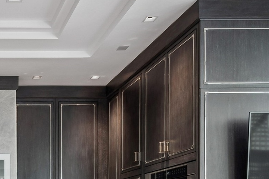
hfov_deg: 31.3
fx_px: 398
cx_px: -55
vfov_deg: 22.9
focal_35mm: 53
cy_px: 223
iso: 200
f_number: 9.5
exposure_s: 1/15
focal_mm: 20.5
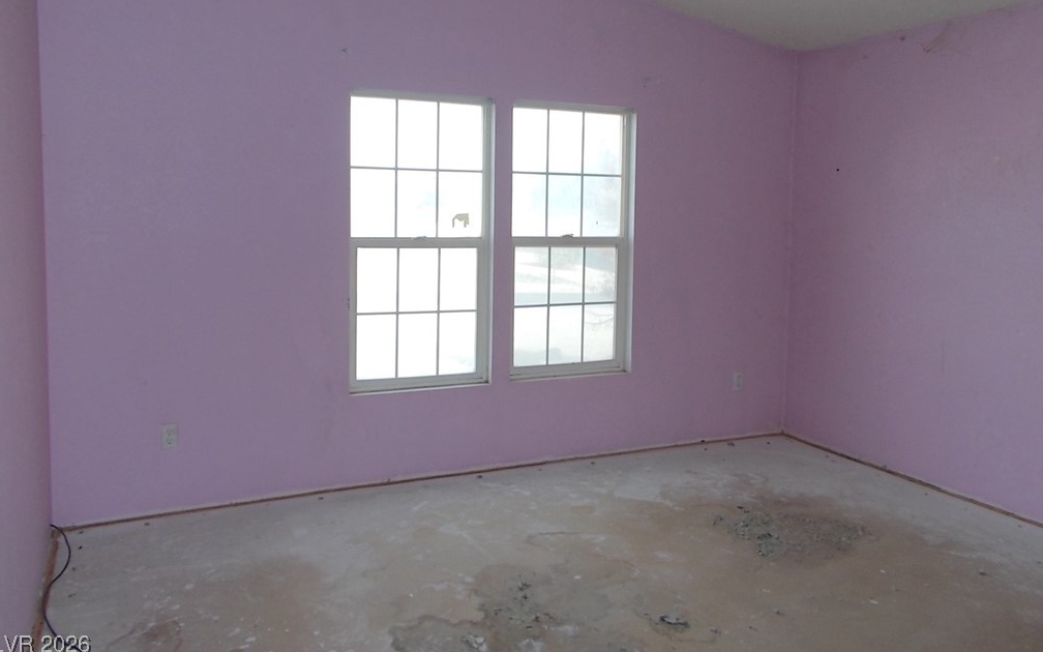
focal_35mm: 28
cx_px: 515
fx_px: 796
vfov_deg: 44.4
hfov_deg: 66.5
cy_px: 270
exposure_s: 1/125
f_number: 3.2
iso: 80
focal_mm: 4.6
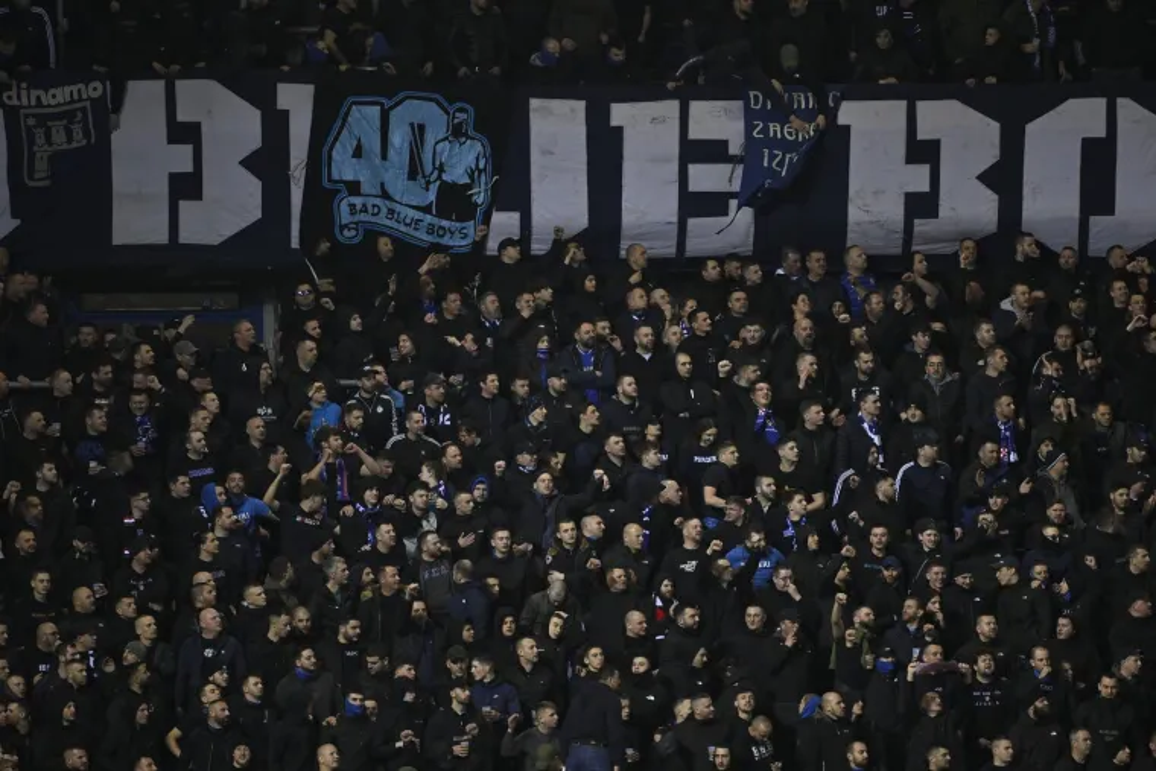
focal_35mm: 400
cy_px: 386
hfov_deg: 5.2
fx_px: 12846
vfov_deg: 3.4
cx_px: 578
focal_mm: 400
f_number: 2.8
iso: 1000
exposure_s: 1/1000
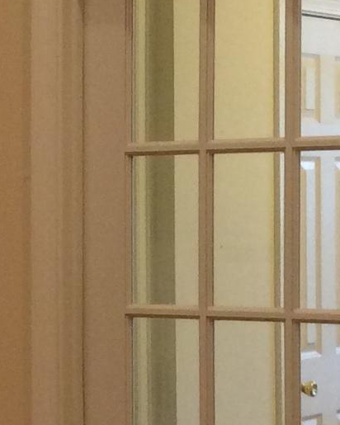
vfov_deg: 12.3
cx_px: -323
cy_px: 273
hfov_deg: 9.3
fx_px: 1975
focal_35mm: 157
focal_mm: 3.3
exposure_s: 1/24
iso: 80
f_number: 2.4
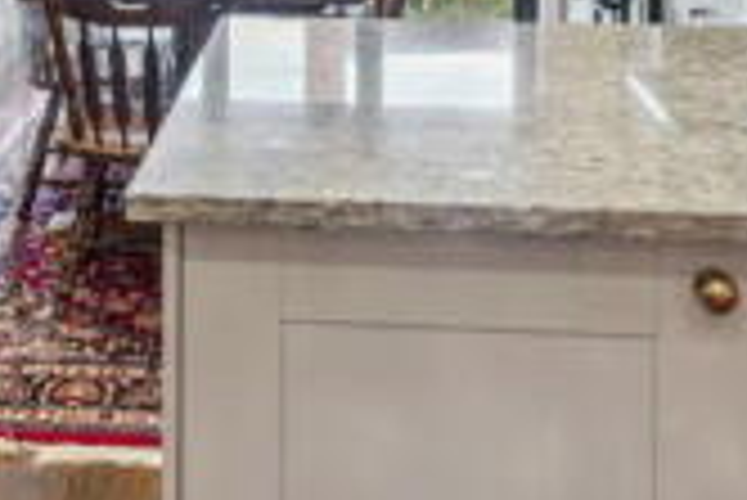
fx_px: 1308
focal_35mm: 63
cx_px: 241
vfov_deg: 19.5
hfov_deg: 31.6
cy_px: -196
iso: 320
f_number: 5.6
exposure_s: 1/8
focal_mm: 16
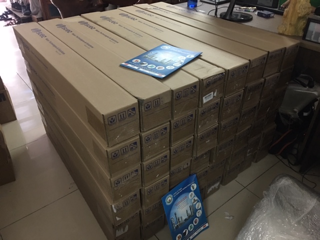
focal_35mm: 29
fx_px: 268
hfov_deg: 61.7
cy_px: 120
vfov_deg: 48.2
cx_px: 160
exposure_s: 1/8
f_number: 2.2
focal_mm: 4.15
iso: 160
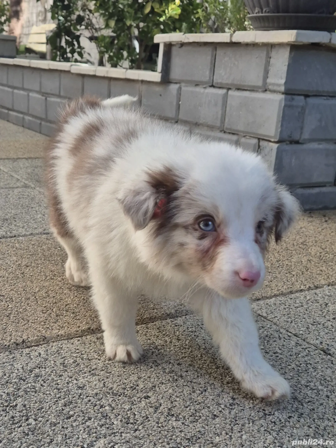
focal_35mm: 23
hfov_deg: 58.9
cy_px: 224
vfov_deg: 73.9
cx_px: 168
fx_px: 298
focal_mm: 5.4
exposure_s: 1/357
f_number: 1.8
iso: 25
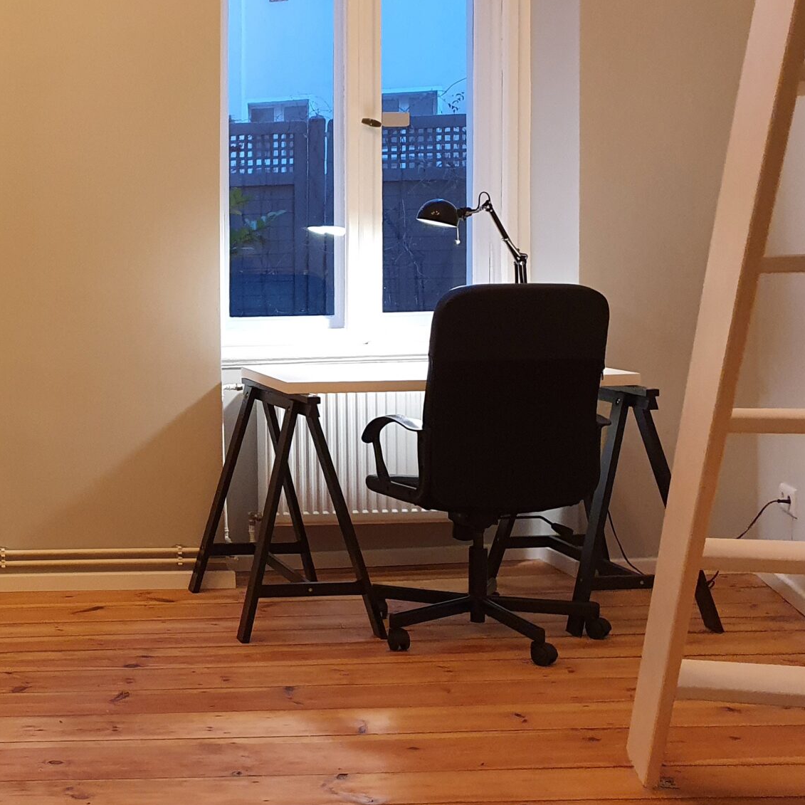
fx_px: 1368
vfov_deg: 32.8
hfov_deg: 29.5
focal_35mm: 52
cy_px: 369
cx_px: -82
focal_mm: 4.32
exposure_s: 1/50
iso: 320
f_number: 1.5
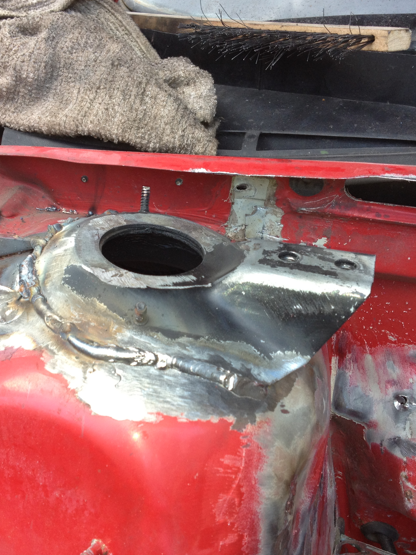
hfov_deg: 30.8
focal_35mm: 47
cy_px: 277
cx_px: 168
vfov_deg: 40.4
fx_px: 753
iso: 80
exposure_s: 1/60
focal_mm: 4.28
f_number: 2.4
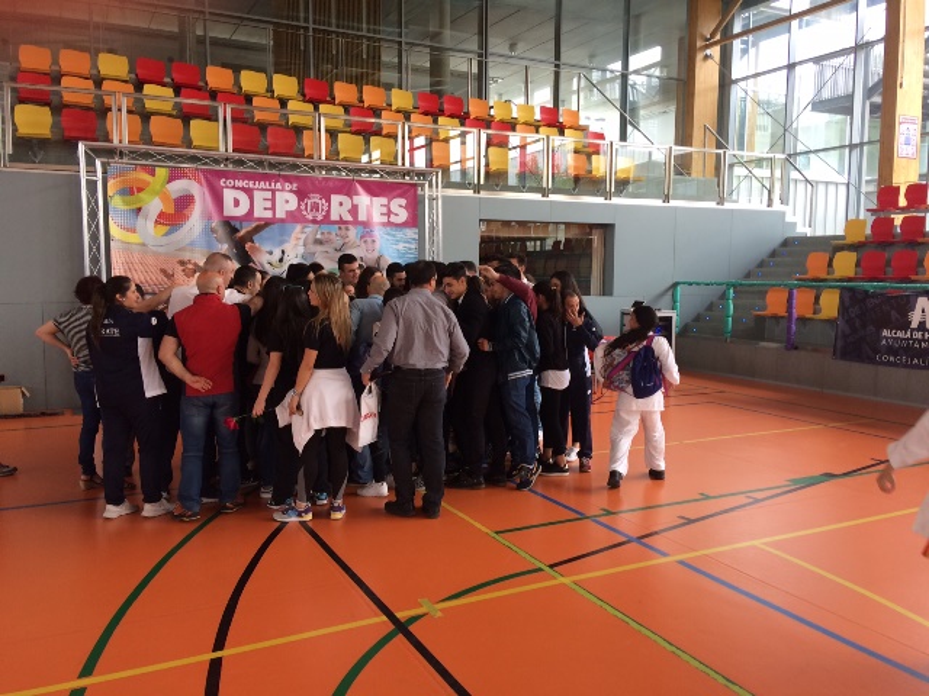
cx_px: 464
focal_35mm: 29
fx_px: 778
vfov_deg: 48.2
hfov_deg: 61.7
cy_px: 348
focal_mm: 4.15
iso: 32
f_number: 2.2
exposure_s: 1/33
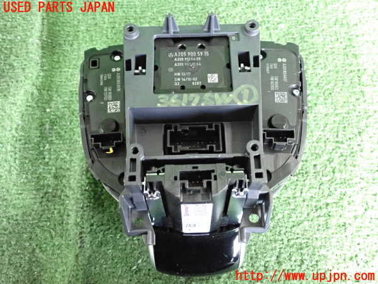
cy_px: 142
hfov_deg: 51.4
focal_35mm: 36
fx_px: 393
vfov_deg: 39.7
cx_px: 189
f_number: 2.5
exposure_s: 1/125
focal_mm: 6.37
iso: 3200
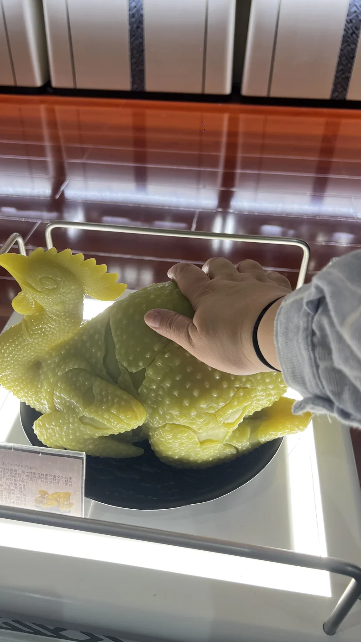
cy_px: 315
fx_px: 494
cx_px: 162
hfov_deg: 40.1
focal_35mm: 29
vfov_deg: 66.1
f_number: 1.5
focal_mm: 5.7
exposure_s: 1/121
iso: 80
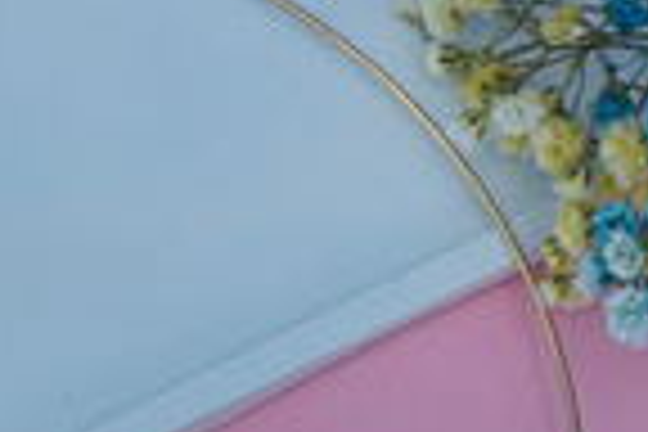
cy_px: 490
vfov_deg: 6.5
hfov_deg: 9.7
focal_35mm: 212
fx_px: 3808
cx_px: 54
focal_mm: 45
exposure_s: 1/160
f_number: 8
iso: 125
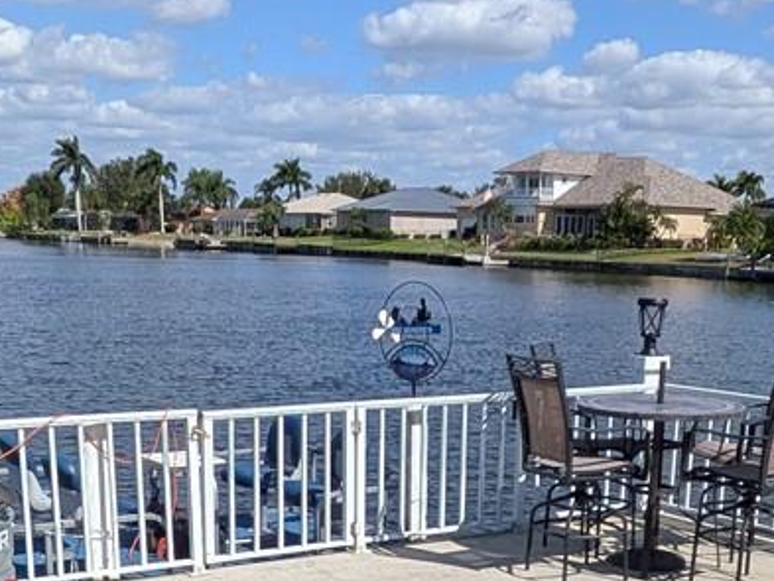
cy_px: 585
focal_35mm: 57
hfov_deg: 33.7
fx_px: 1275
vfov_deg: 24.5
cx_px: 443
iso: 51
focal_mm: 1.83
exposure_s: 1/2469
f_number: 2.2
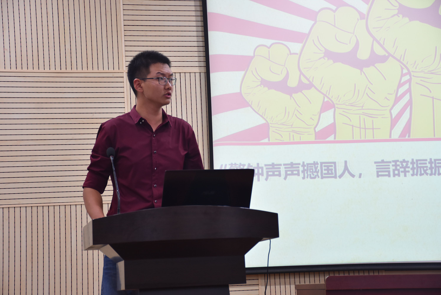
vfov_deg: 15.2
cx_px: 220
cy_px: 148
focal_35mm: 90
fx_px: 1103
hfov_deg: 22.6
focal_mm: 60
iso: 560
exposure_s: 1/25
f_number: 5
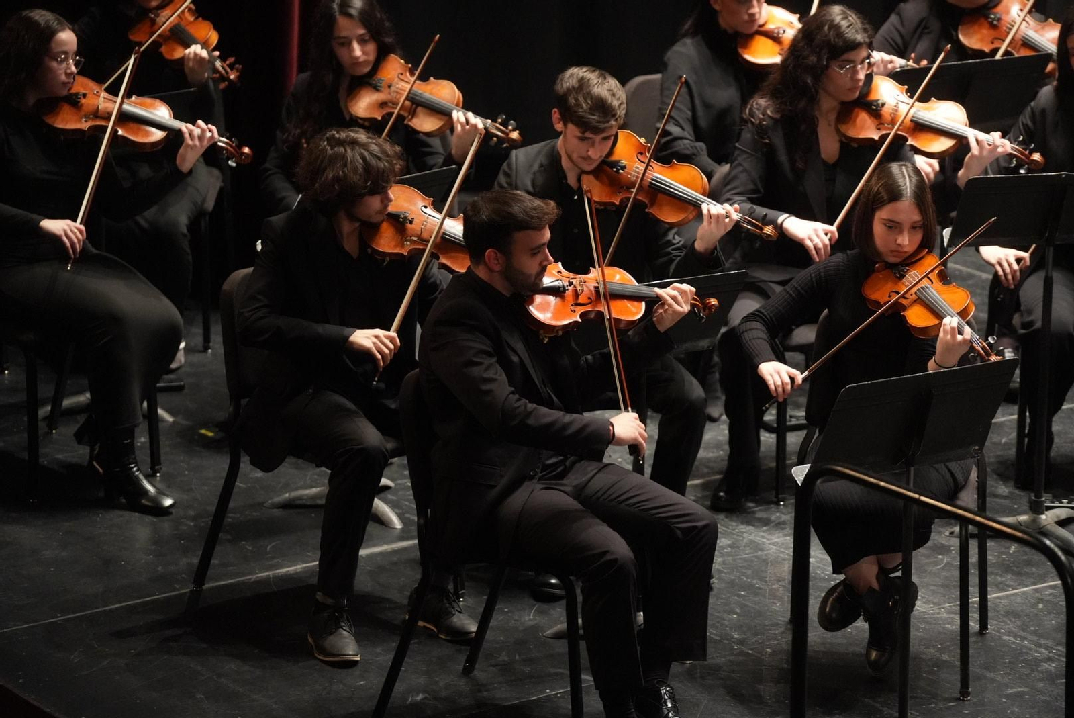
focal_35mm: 200
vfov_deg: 6.9
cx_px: 537
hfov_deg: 10.3
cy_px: 359
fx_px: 5970
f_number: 4
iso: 6400
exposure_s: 1/250
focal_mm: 200
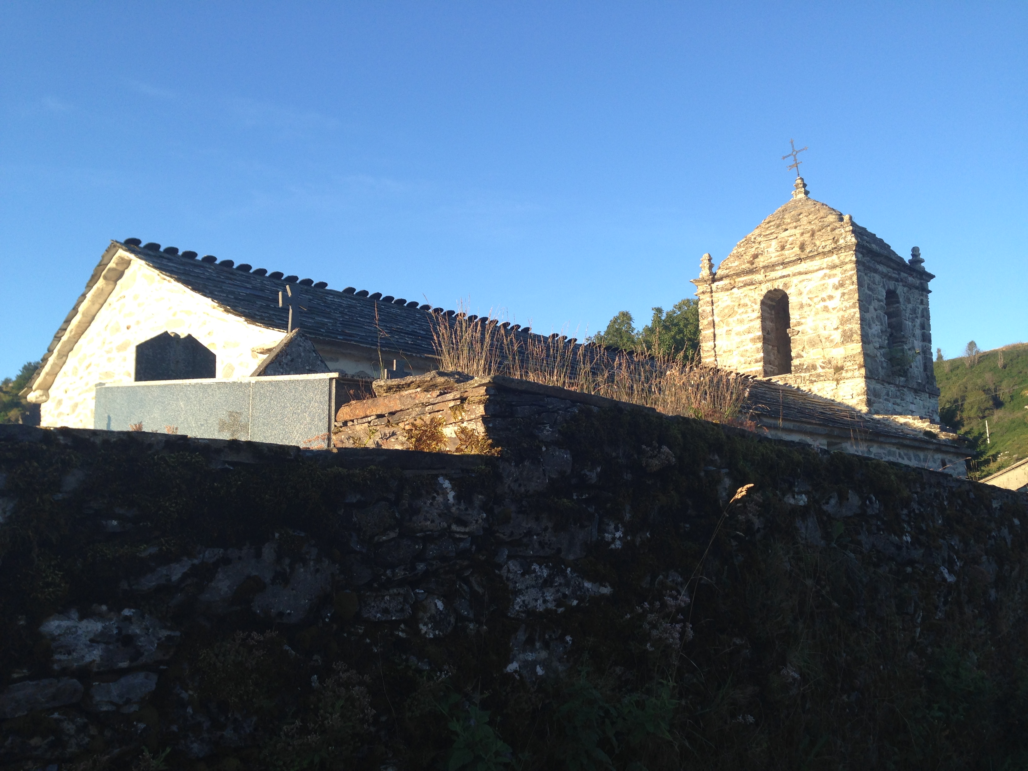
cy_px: 386
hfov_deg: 55.4
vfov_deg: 42.9
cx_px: 514
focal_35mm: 33
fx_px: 980
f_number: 2.4
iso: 50
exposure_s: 1/414
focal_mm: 4.12
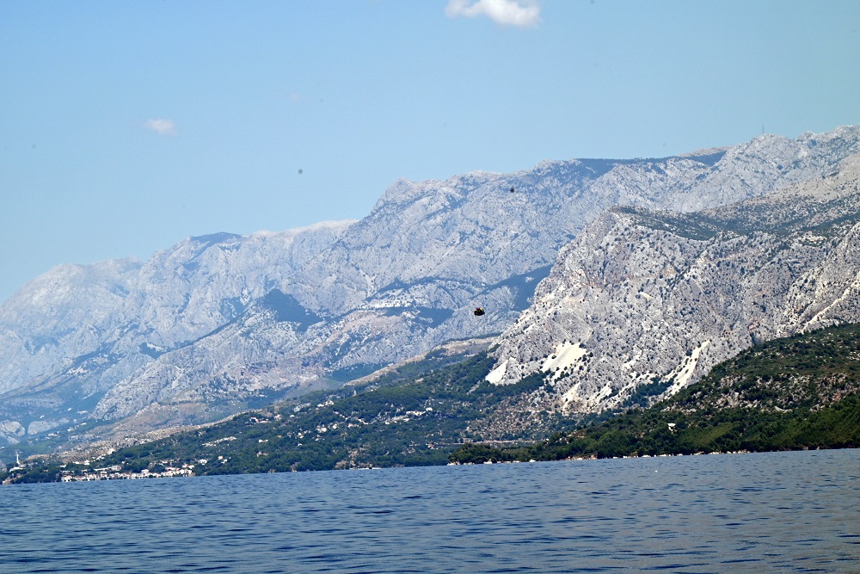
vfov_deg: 8.1
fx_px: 4061
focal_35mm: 170
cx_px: 430
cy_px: 287
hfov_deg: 12.1
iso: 100
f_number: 16
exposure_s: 1/200
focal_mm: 170
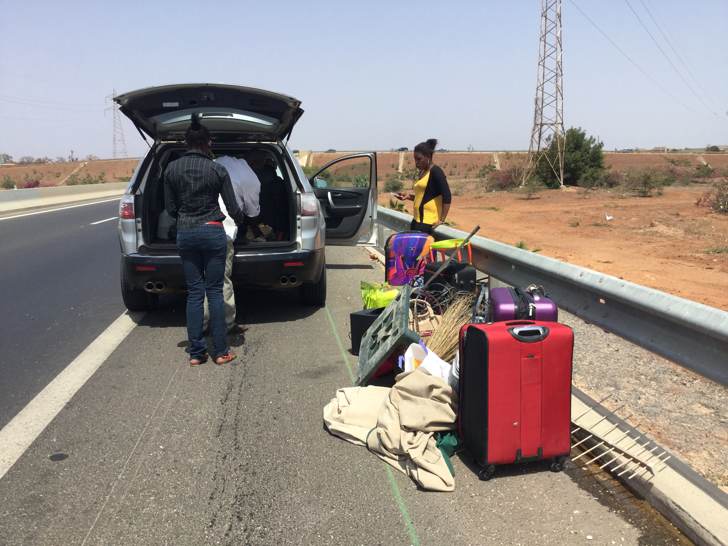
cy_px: 273
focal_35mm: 31
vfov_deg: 45.4
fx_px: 652
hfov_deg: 58.4
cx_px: 364
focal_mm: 3.3
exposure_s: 1/1217
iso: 25
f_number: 2.4
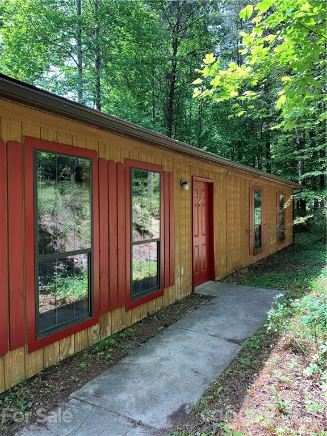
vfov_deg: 67.3
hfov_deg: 53.1
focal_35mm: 26
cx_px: 164
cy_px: 218
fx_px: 327
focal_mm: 4.25
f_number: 1.8
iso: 25
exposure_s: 1/410
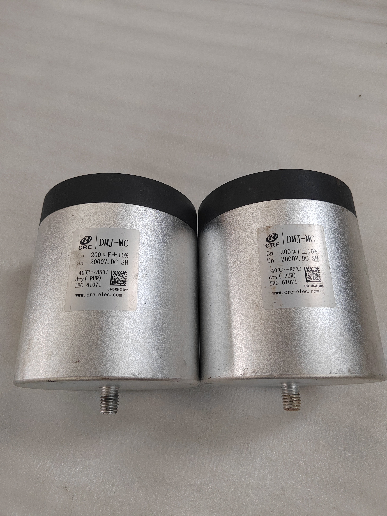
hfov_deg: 58.9
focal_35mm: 23
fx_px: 343
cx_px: 194
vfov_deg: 73.9
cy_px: 258
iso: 1469
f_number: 1.9
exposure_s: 1/120
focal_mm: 5.52
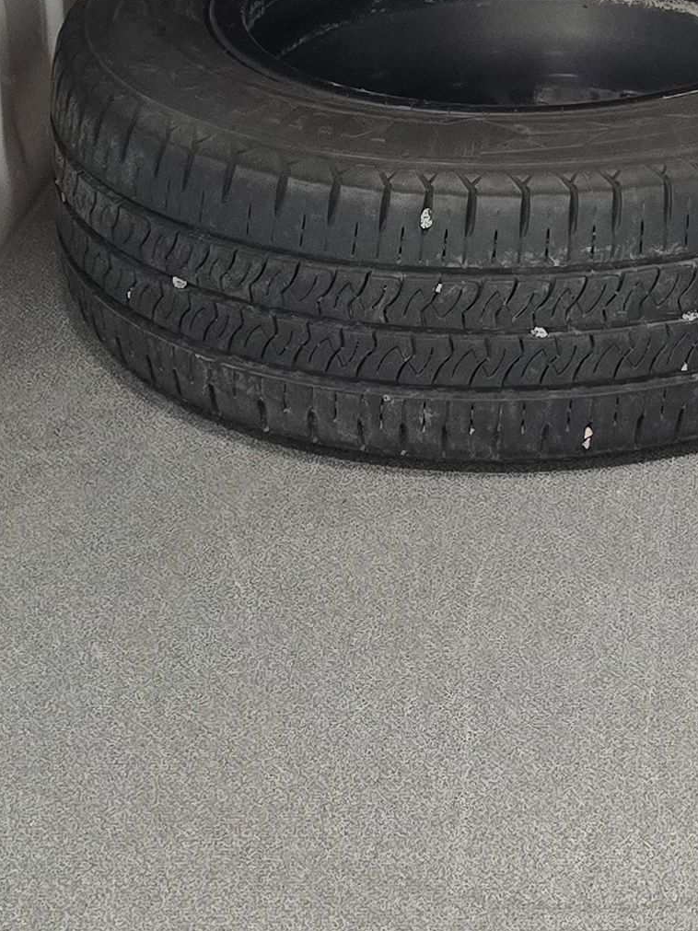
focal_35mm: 91
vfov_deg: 19.8
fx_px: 2447
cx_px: 818
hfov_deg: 15.7
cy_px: -286
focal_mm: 6.3
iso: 1000
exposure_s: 1/100
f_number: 1.7
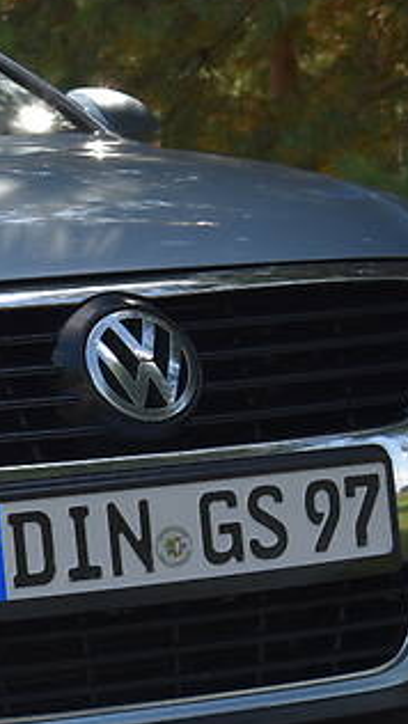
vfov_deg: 15.5
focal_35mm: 138
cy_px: 430
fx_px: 2651
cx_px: -243
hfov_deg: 8.6
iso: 200
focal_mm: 52
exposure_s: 1/250
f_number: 8
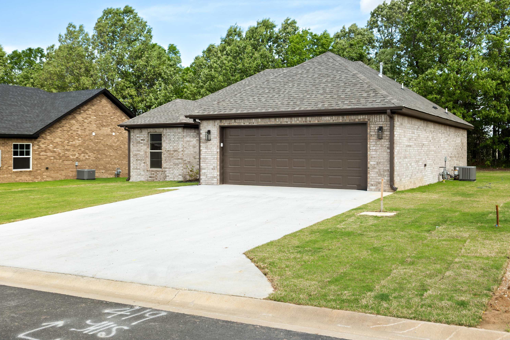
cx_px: 258
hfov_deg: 53.1
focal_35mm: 36
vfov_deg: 36.9
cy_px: 167
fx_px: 510
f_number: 7.1
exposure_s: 1/100
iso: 100
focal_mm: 35
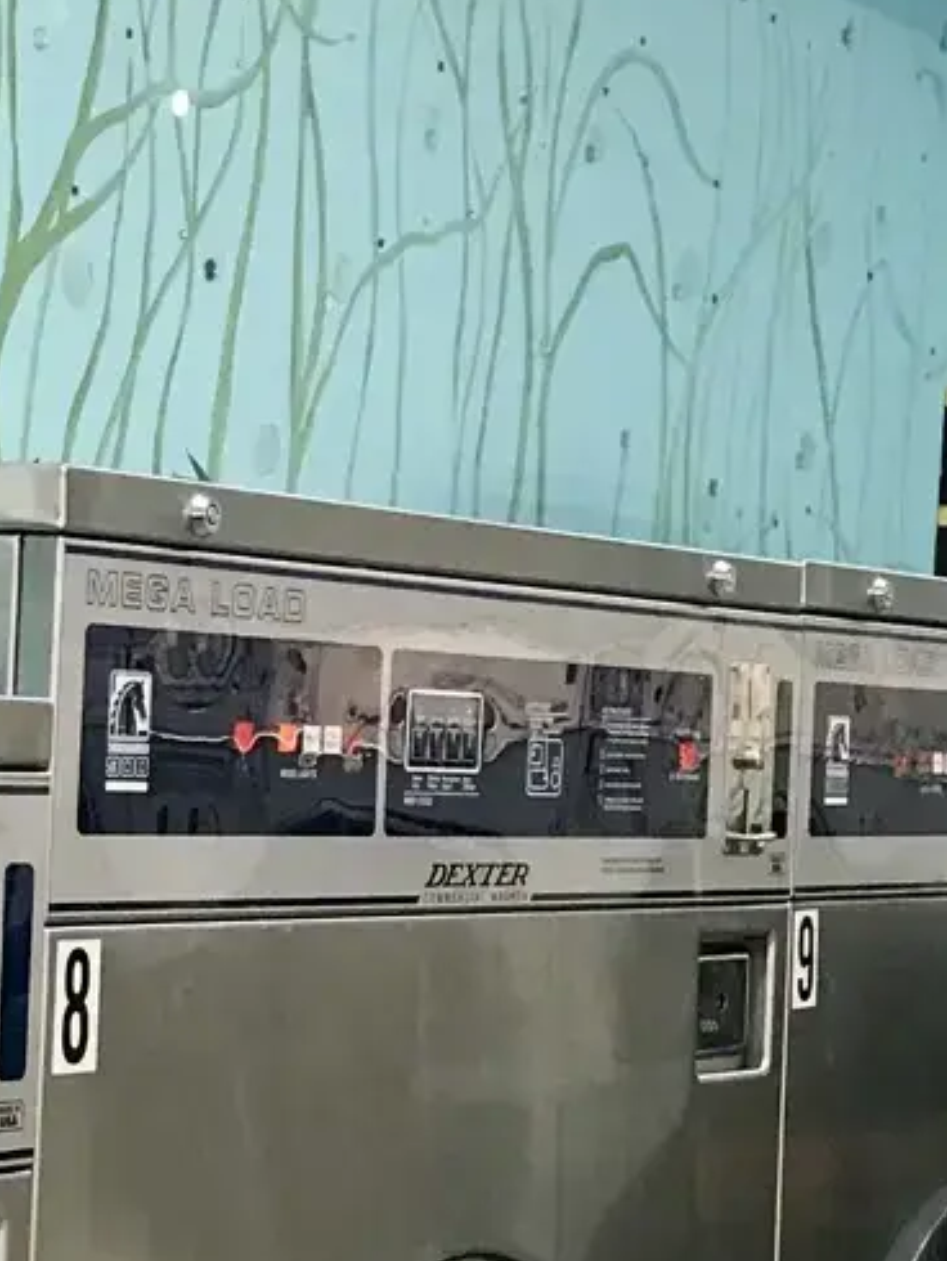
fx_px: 4264
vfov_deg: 16.8
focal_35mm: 117
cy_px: 674
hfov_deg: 12.5
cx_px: -28
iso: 40
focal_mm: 3.99
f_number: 1.8
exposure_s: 1/30
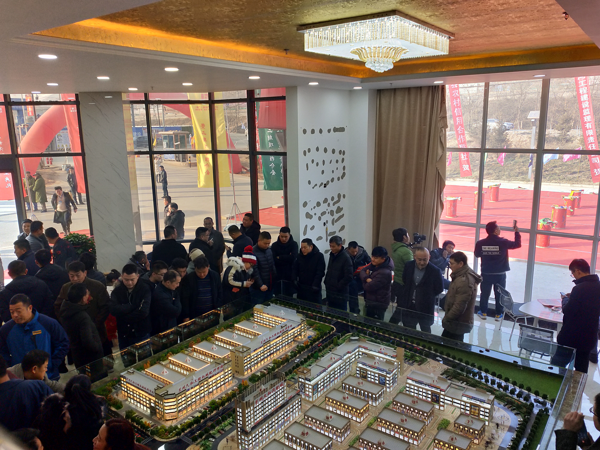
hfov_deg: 73.9
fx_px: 399
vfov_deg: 58.9
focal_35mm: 23
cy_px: 225
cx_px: 300
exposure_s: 1/100
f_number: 1.7
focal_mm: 3.99
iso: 62
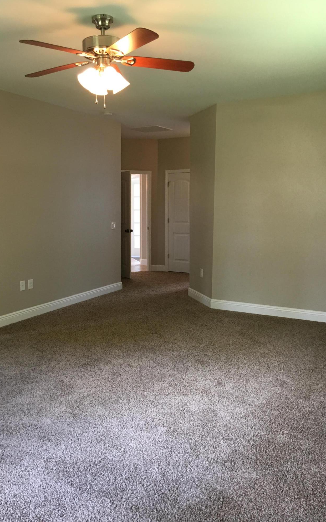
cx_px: 154
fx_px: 441
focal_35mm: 31
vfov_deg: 61.2
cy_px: 259
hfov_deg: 40.6
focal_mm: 4.15
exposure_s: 1/15
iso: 50
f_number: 2.2
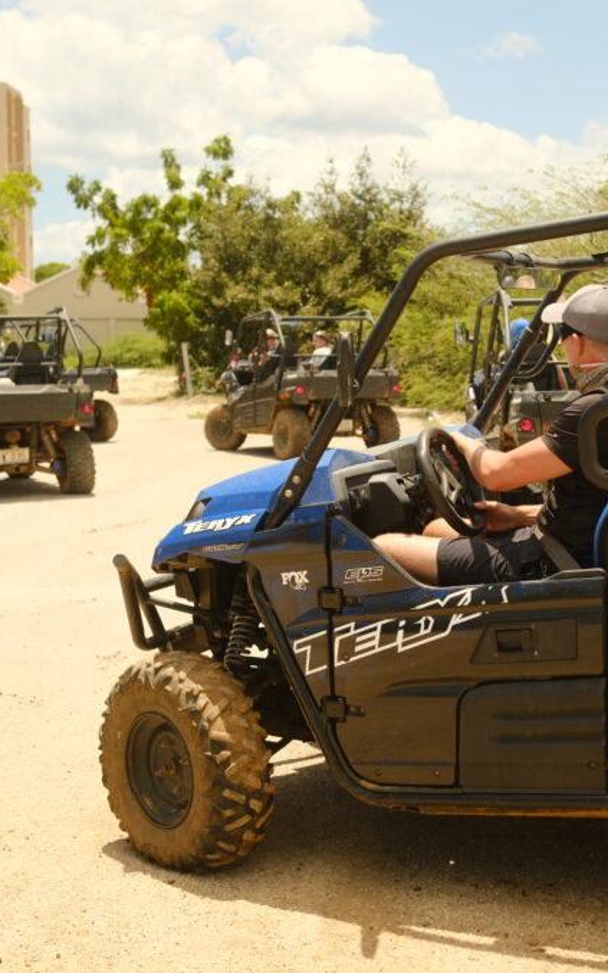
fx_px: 1432
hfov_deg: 23.8
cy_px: 485
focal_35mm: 54
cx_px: 417
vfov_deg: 37.5
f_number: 2.8
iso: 320
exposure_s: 1/3000
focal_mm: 23
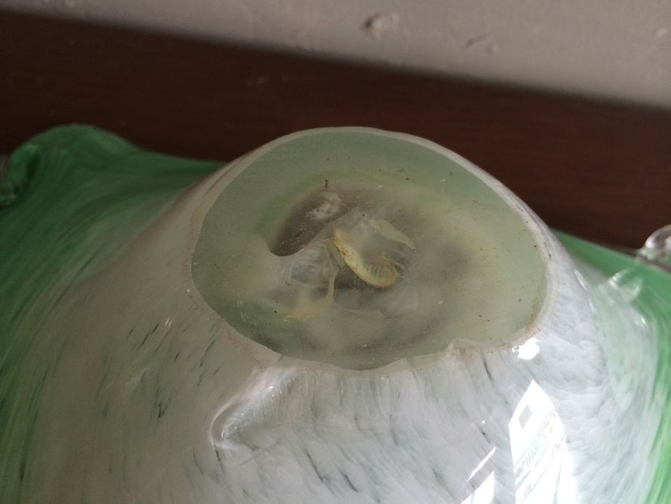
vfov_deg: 46.8
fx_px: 582
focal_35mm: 30
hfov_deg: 60.0
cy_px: 252
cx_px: 336
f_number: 2.2
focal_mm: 4.12
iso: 40
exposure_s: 1/30
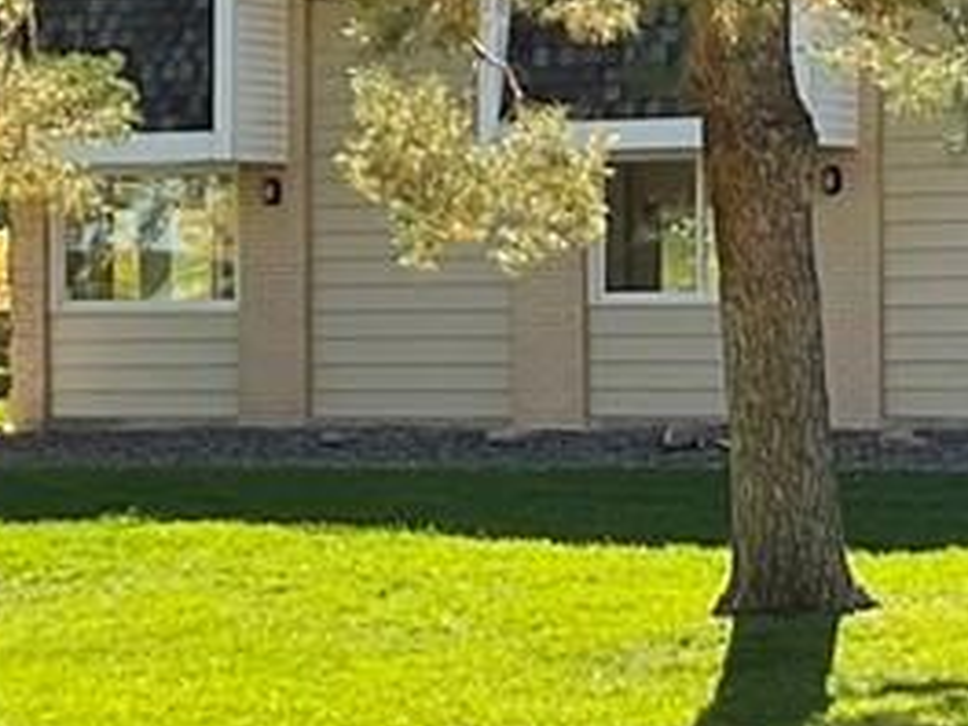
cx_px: 649
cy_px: 213
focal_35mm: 176
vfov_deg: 8.4
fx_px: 4922
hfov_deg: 11.2
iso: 16
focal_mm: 3
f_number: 1.8
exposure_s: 1/473
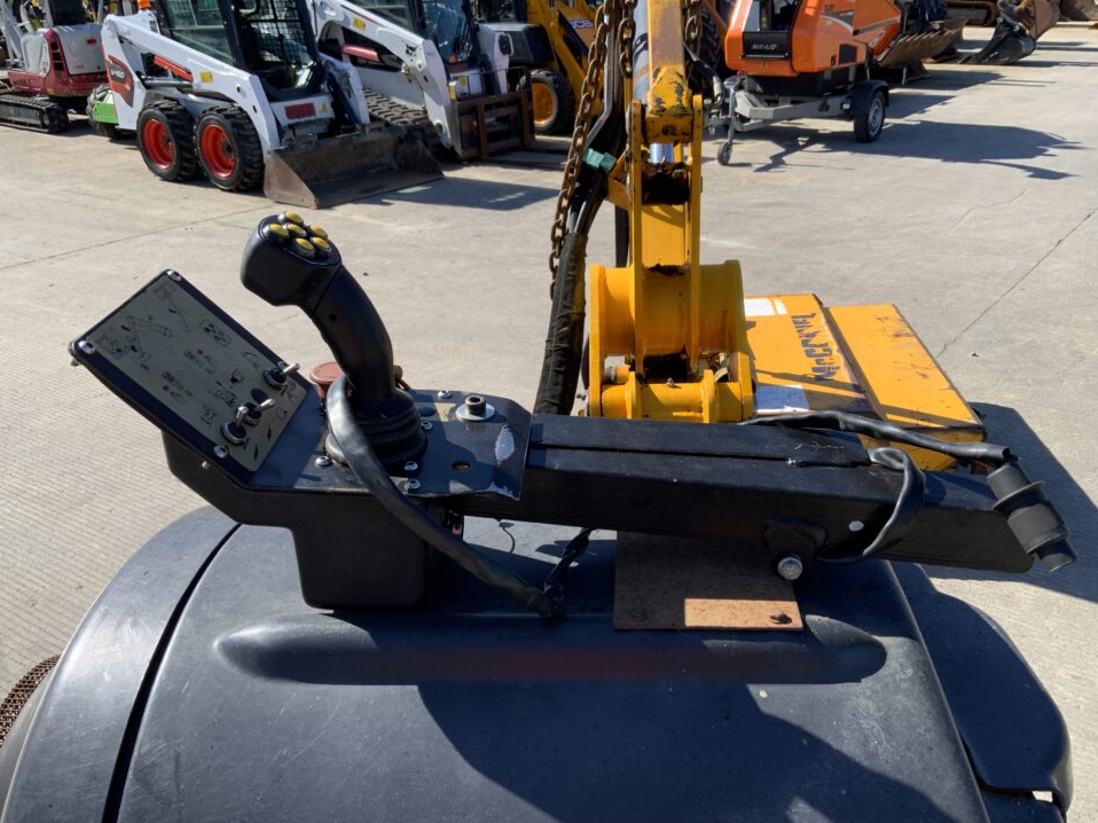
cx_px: 554
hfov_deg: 58.4
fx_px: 983
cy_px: 407
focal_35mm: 31
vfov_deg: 45.4
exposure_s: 1/1098
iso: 16
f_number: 1.8
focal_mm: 3
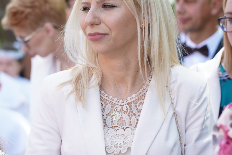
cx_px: 95
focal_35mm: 189
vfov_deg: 7.3
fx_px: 1218
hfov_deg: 10.9
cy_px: 90
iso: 100
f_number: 4
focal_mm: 105
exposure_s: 1/125
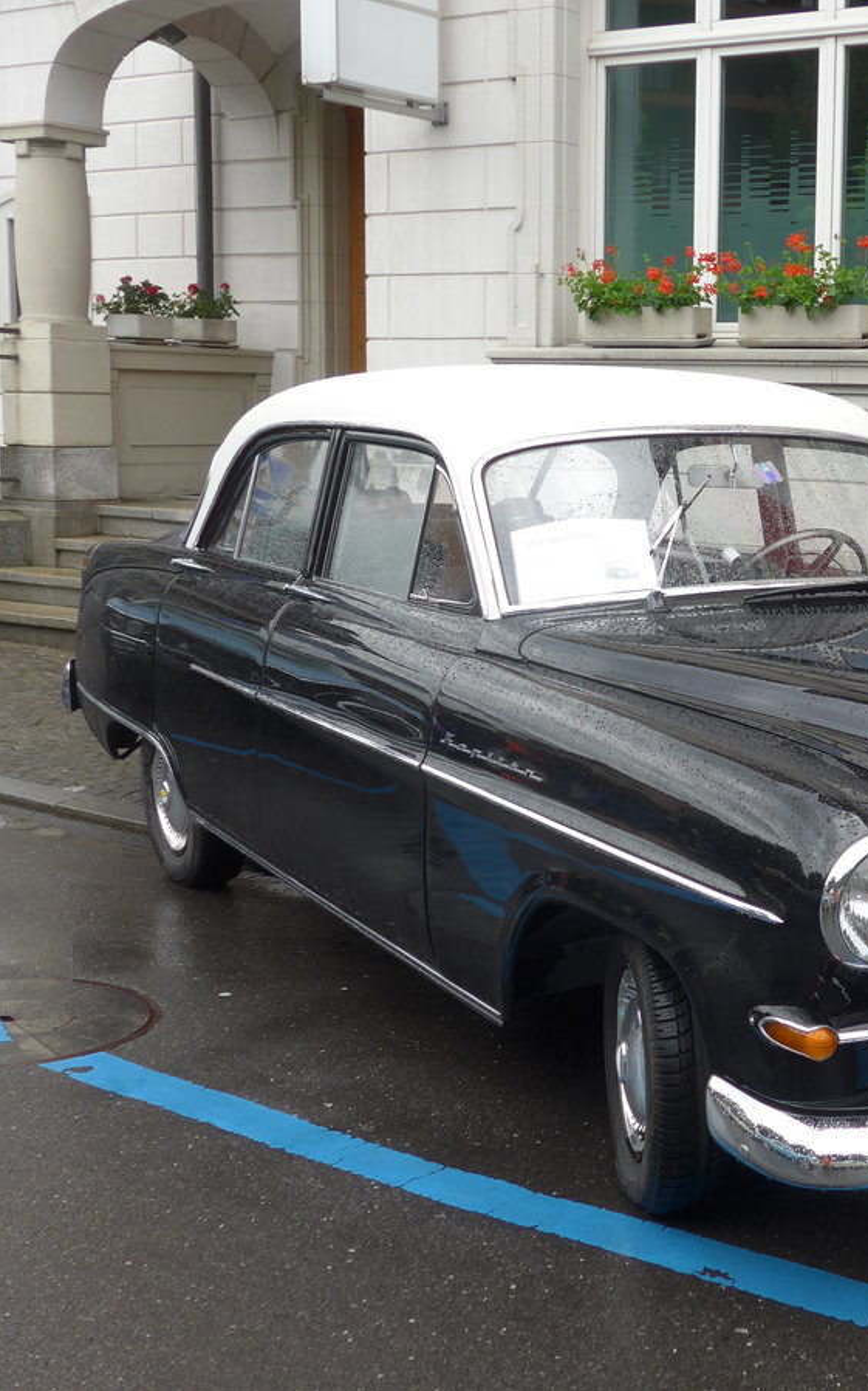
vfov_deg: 39.6
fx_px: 1931
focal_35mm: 51
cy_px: 696
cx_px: 778
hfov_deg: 24.6
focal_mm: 7.5
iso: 80
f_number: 2.8
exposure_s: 1/400
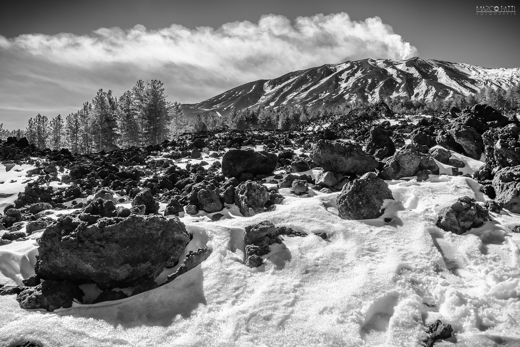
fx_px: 506
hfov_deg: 54.4
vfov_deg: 37.9
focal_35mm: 35
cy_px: 174
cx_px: 260
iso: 100
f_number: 10
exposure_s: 1/640
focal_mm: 35
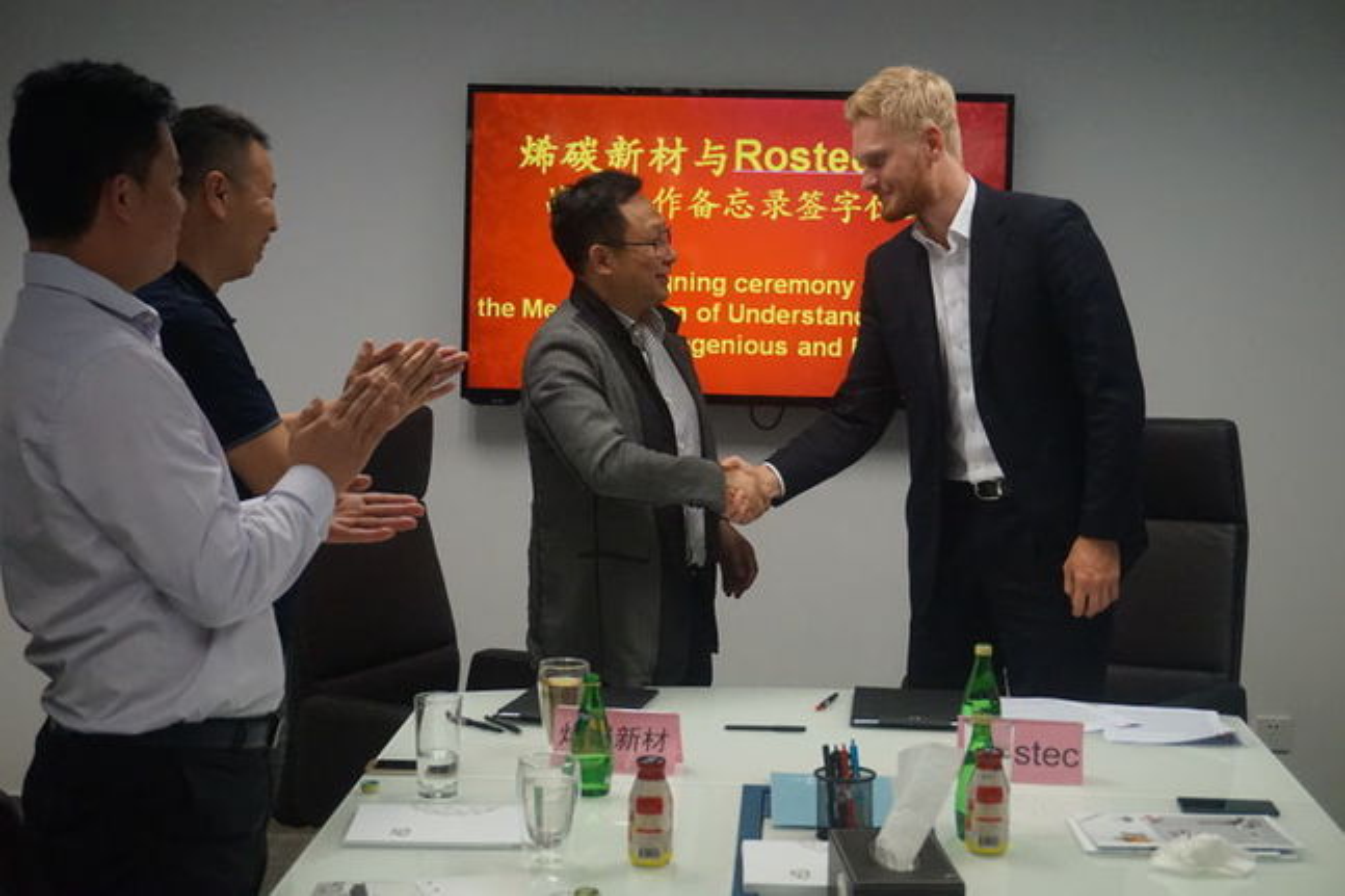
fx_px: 2241
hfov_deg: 33.4
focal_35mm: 60
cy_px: 448
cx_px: 672
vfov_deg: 22.6
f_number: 5.6
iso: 3200
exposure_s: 1/320
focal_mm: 40
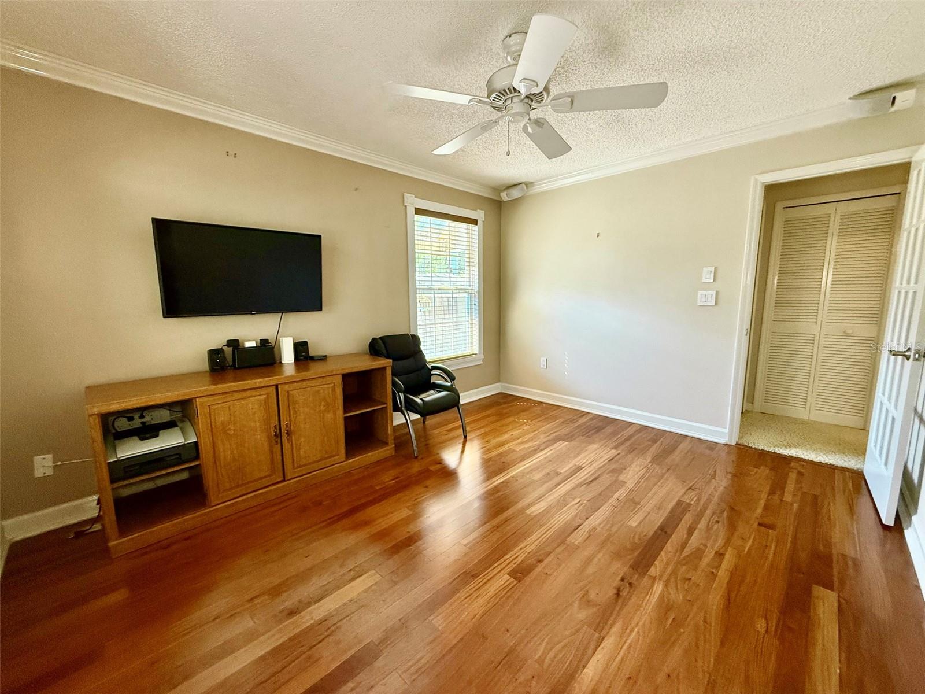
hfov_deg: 102.1
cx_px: 462
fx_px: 374
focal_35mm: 14
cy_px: 347
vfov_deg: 85.7
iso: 400
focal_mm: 2.22
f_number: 2.2
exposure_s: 1/120
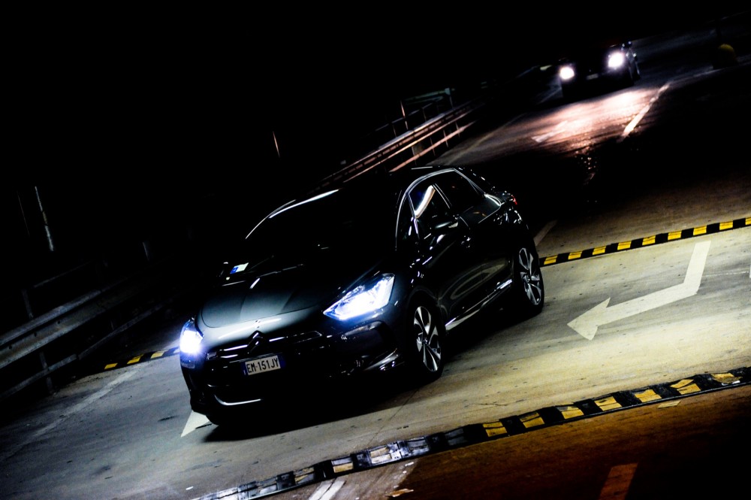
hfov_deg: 17.1
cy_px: 250
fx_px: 2501
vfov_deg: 11.4
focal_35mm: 120
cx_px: 376
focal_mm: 120
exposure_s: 1/80
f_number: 4.5
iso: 3200
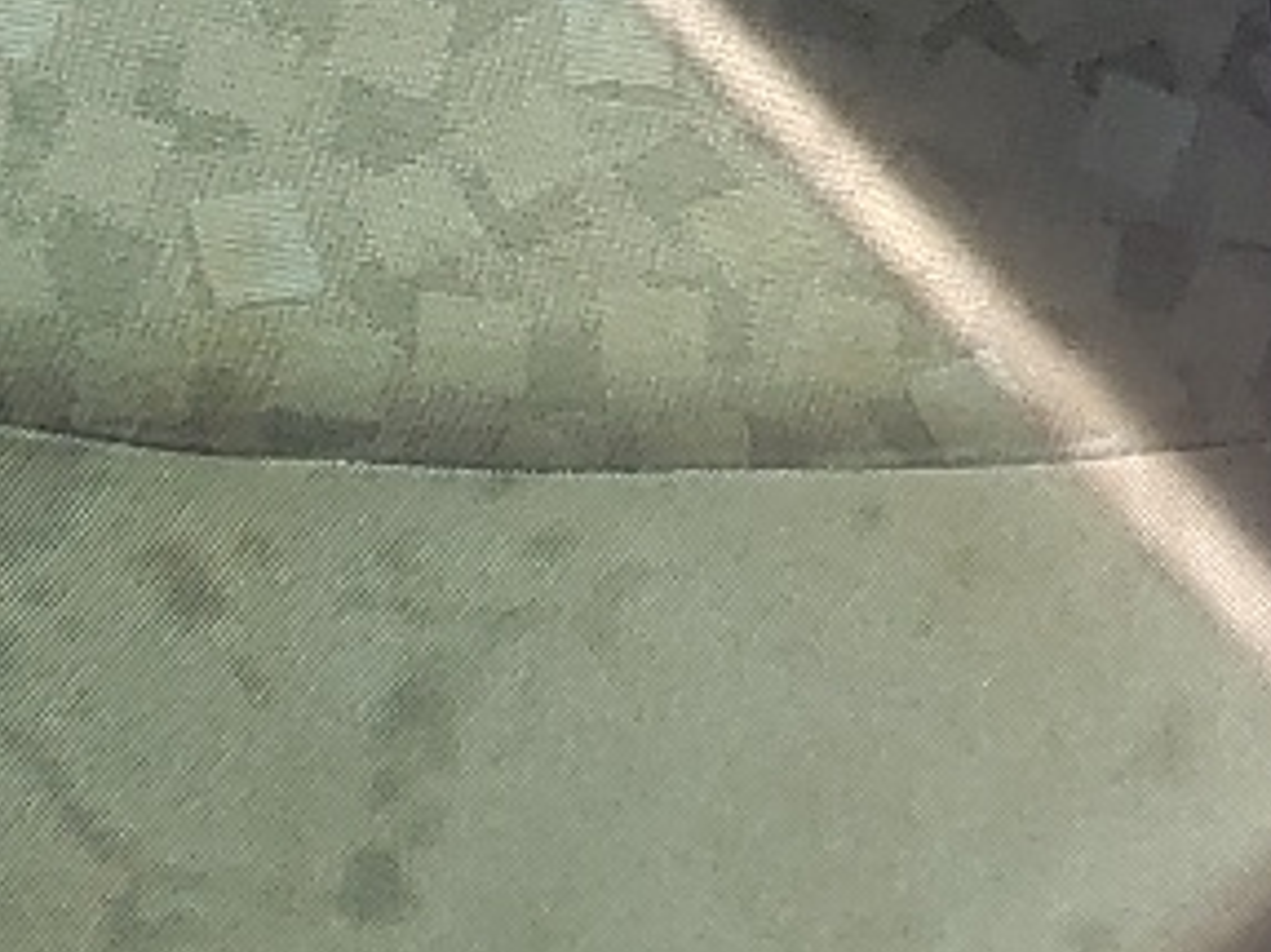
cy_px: 518
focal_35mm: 145
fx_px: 5322
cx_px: 1550
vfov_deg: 10.2
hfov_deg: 13.2
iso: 50
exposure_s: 1/417
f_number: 1.5
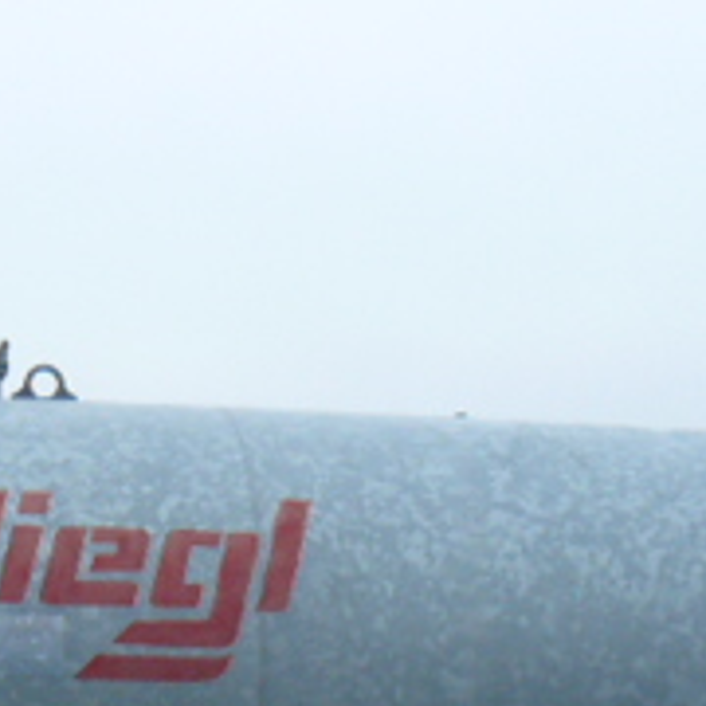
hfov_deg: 15.0
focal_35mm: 113
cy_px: 773
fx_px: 2607
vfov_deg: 15.0
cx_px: -78
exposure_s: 1/60
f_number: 2.8
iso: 100
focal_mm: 6
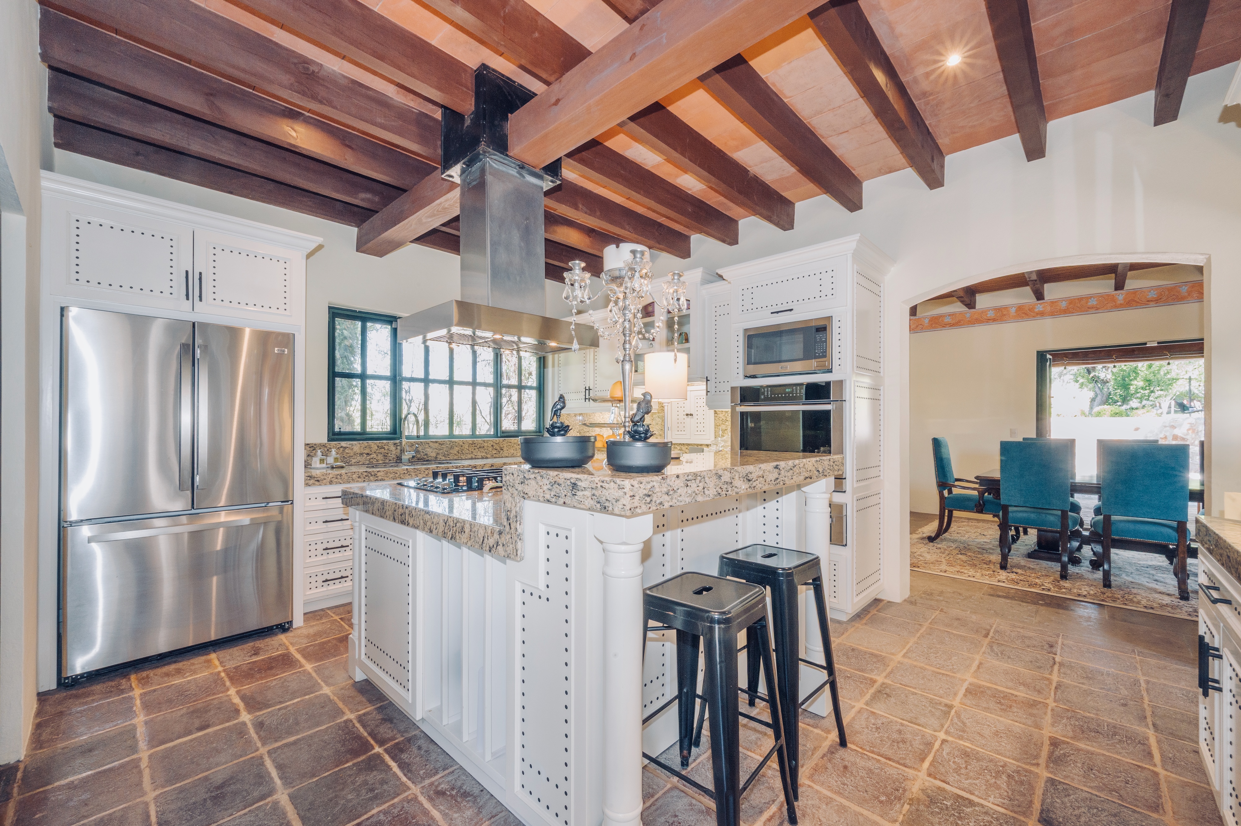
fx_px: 482
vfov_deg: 81.1
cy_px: 413
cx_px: 620
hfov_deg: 104.3
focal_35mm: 14
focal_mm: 14
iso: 400
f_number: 20
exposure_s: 1/3
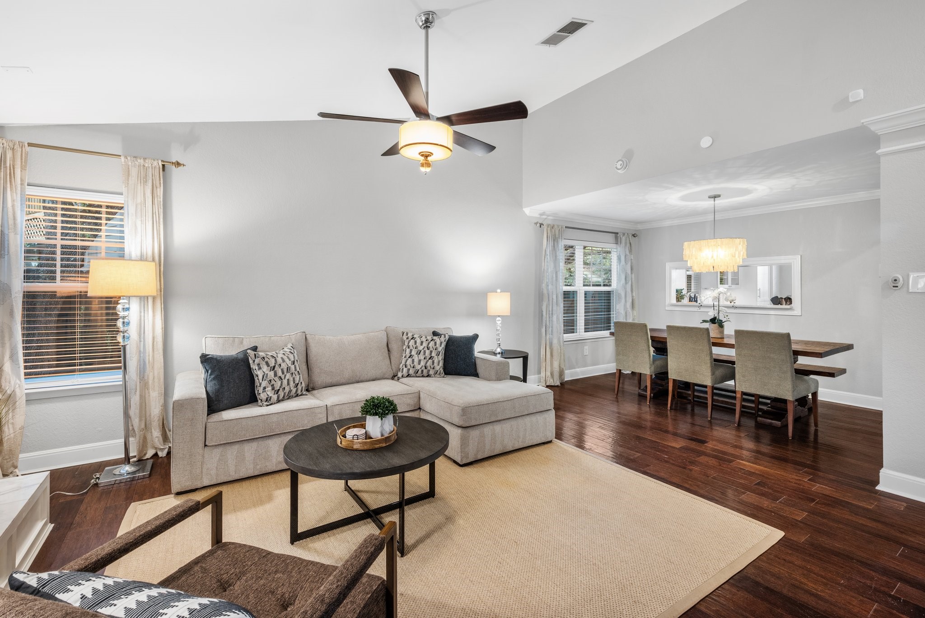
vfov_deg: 73.8
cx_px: 462
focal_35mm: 16
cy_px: 309
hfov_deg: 96.7
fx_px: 411
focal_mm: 16
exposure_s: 2.5
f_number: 10
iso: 400
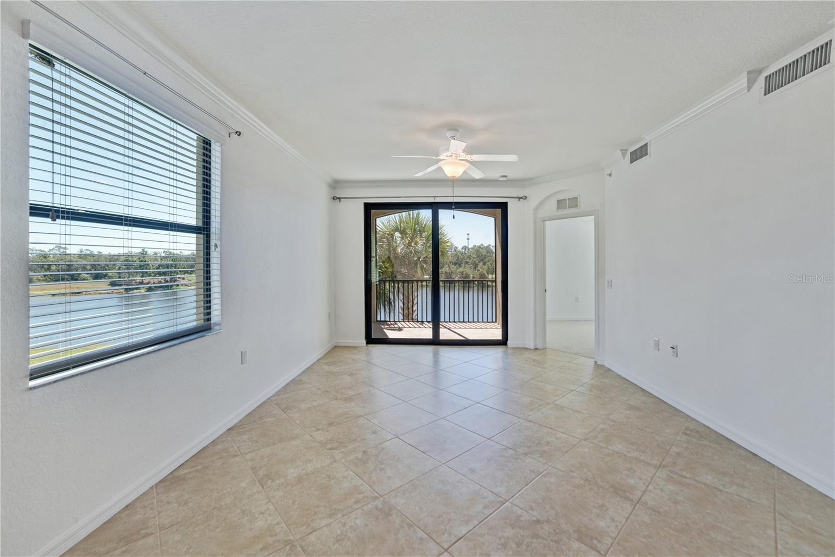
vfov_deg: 81.2
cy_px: 278
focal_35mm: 14
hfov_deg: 104.2
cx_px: 418
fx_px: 325
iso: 160
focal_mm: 14
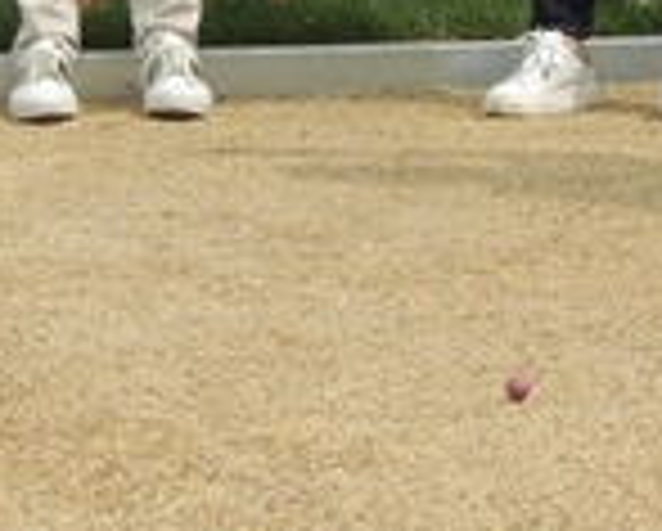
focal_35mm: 338
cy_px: -369
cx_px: 396
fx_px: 6631
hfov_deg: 5.7
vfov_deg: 4.5
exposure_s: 1/500
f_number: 4
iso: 100
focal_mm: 15.1
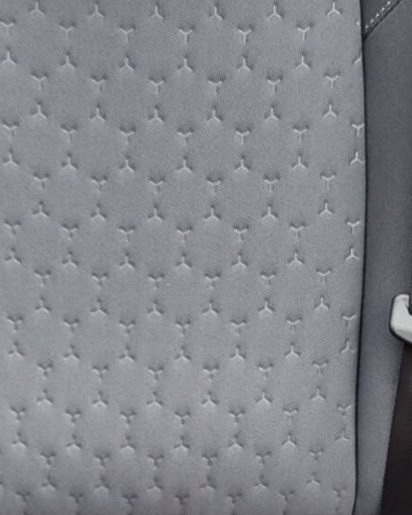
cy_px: 552
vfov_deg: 24.8
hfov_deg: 21.3
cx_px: 187
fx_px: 1098
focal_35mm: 72
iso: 50
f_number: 1.8
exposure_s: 1/100
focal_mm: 5.4
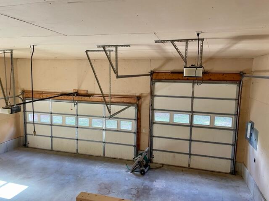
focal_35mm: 26
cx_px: 134
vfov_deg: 53.1
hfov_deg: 67.3
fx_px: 202
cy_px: 100
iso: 125
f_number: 1.6
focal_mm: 4.2
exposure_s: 1/80
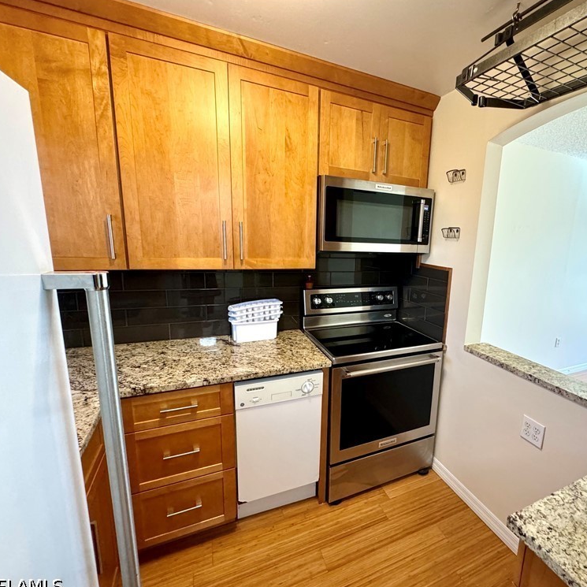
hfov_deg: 82.4
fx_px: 326
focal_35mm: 17
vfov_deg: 84.0
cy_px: 296
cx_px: 367
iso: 500
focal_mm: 2.22
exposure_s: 1/60
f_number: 2.2
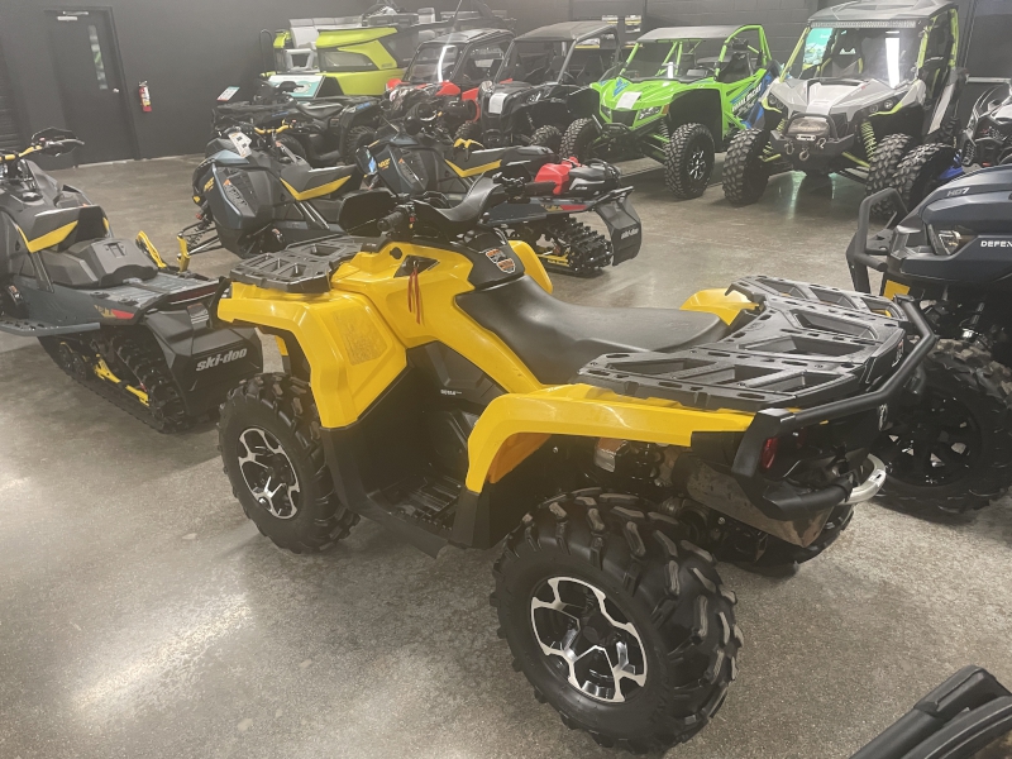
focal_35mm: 26
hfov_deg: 67.3
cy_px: 380
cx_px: 506
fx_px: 760
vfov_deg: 53.1
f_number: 1.6
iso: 320
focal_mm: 4.2
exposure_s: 1/60
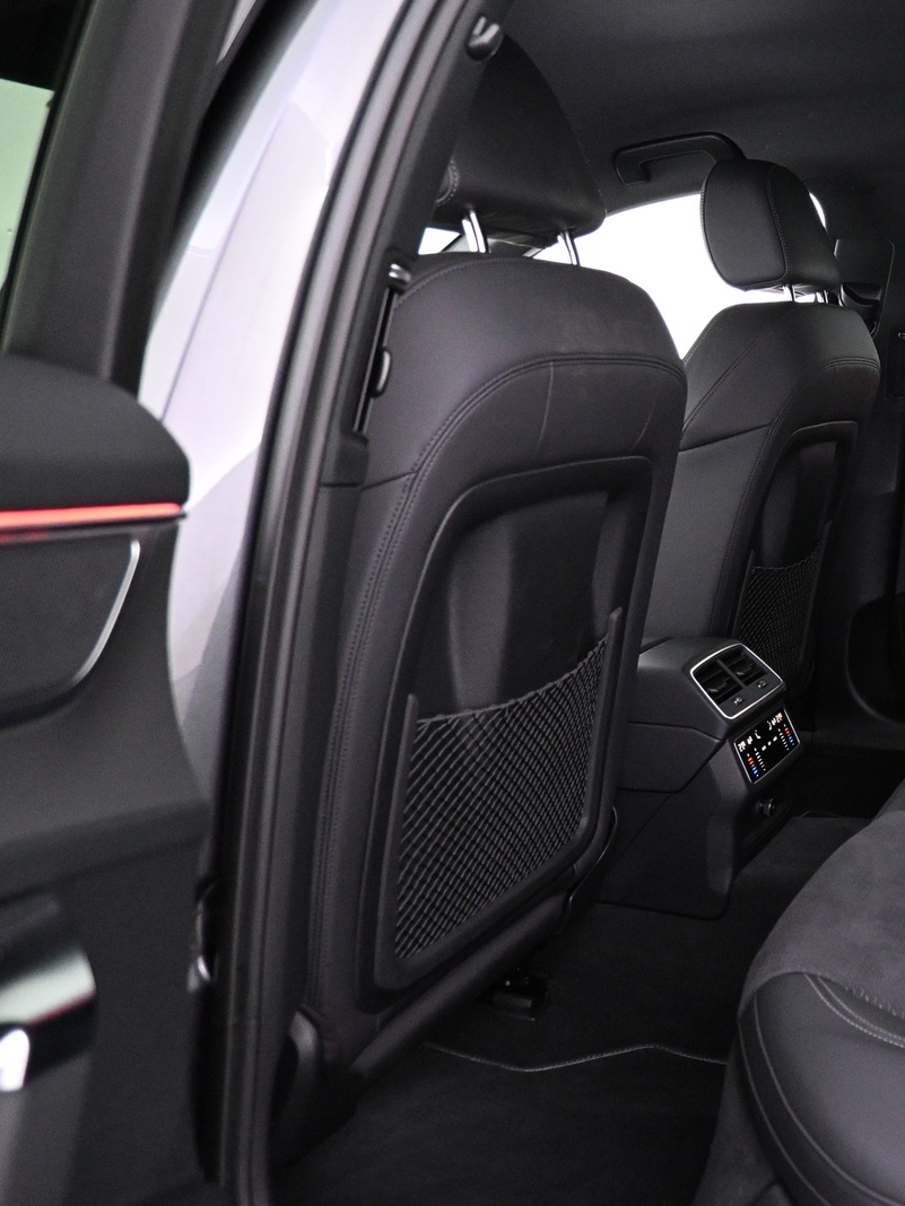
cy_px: 600
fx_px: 1220
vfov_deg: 52.6
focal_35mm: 35
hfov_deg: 36.7
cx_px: 895
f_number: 3.5
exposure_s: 1/30
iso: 4000
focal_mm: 16
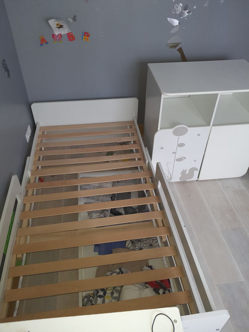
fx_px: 249
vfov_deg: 67.3
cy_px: 166
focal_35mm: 26
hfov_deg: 53.1
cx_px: 124
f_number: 1.7
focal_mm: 4.32
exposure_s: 1/30
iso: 100
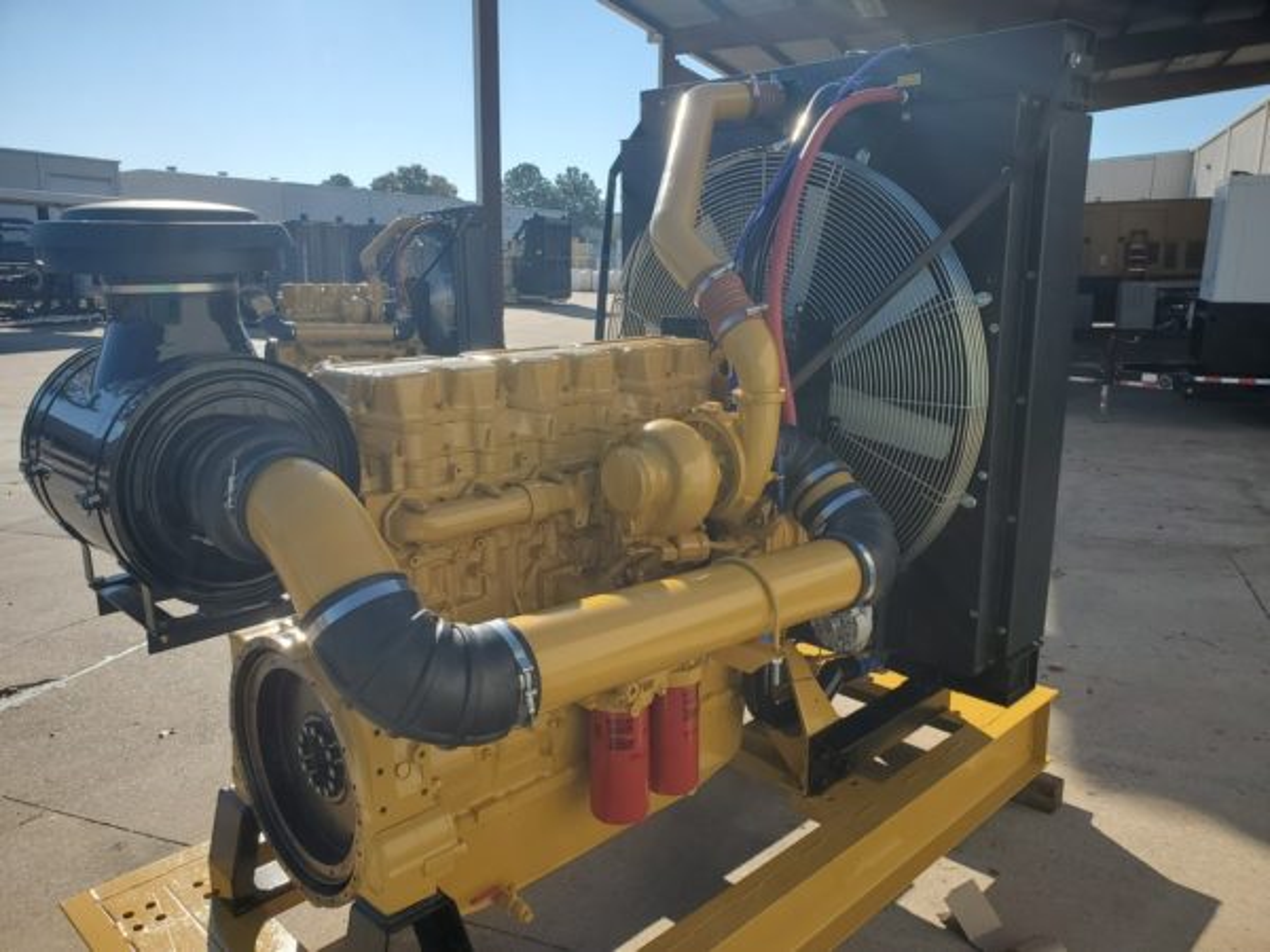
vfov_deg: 53.1
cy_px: 476
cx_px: 635
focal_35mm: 26
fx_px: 954
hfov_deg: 67.3
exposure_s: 1/1894
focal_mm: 4.3
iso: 50
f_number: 2.4
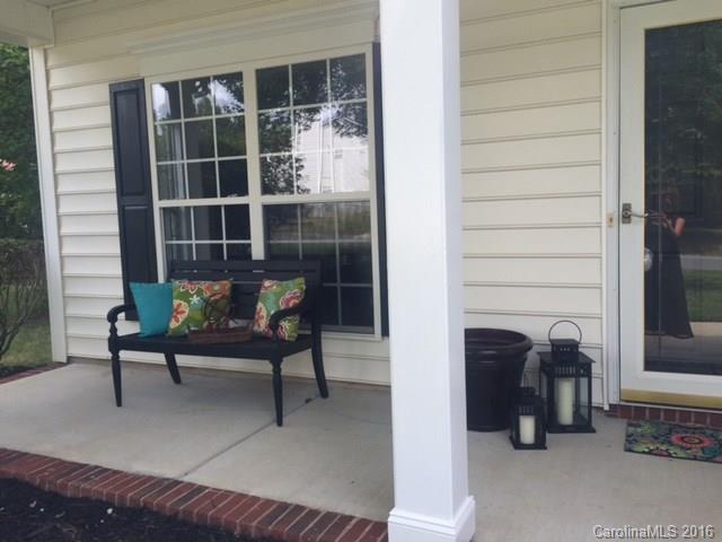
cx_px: 361
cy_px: 271
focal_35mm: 29
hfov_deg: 61.7
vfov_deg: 48.2
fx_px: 605
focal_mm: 4.15
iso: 32
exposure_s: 1/338
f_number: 2.2
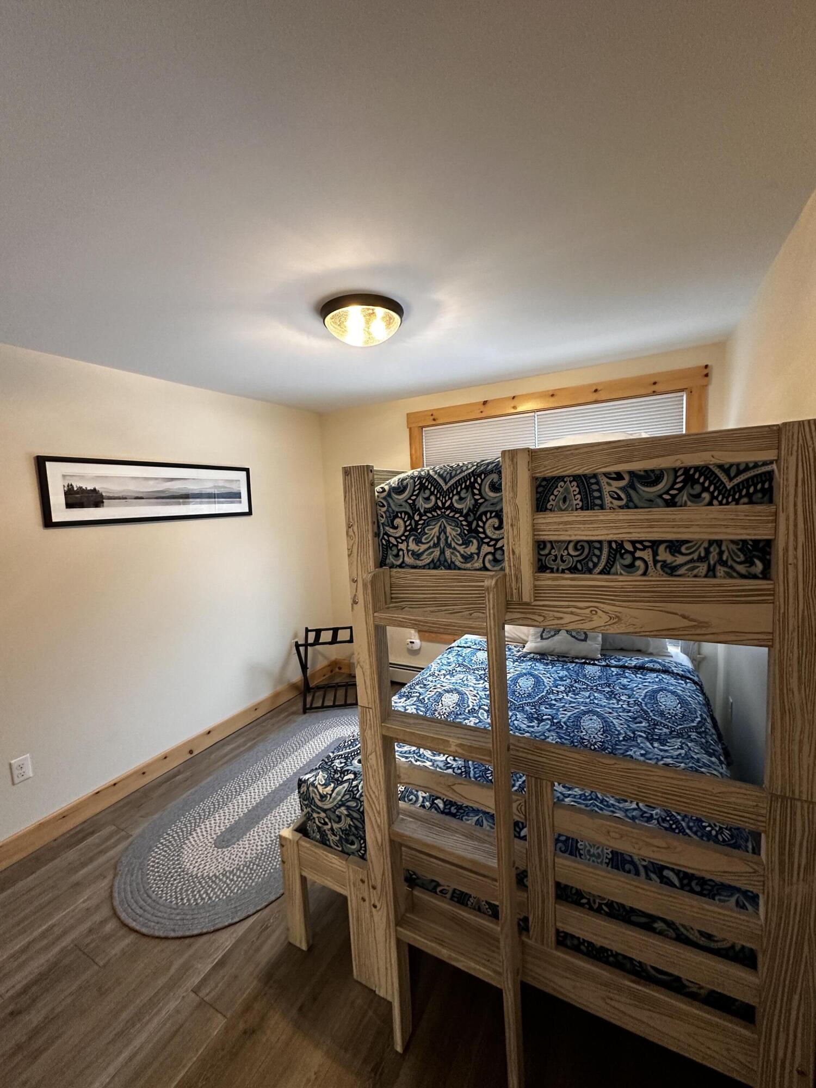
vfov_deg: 102.1
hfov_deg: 85.7
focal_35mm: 14
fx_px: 440
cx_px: 408
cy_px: 544
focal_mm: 2.22
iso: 320
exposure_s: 1/60
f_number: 2.2
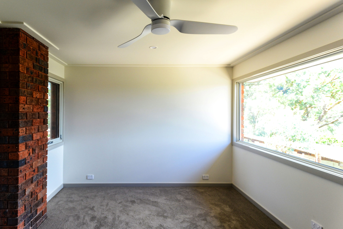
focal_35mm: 17
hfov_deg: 93.3
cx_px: 172
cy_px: 114
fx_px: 162
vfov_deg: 70.5
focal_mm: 17
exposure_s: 1/125
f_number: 7.1
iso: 800
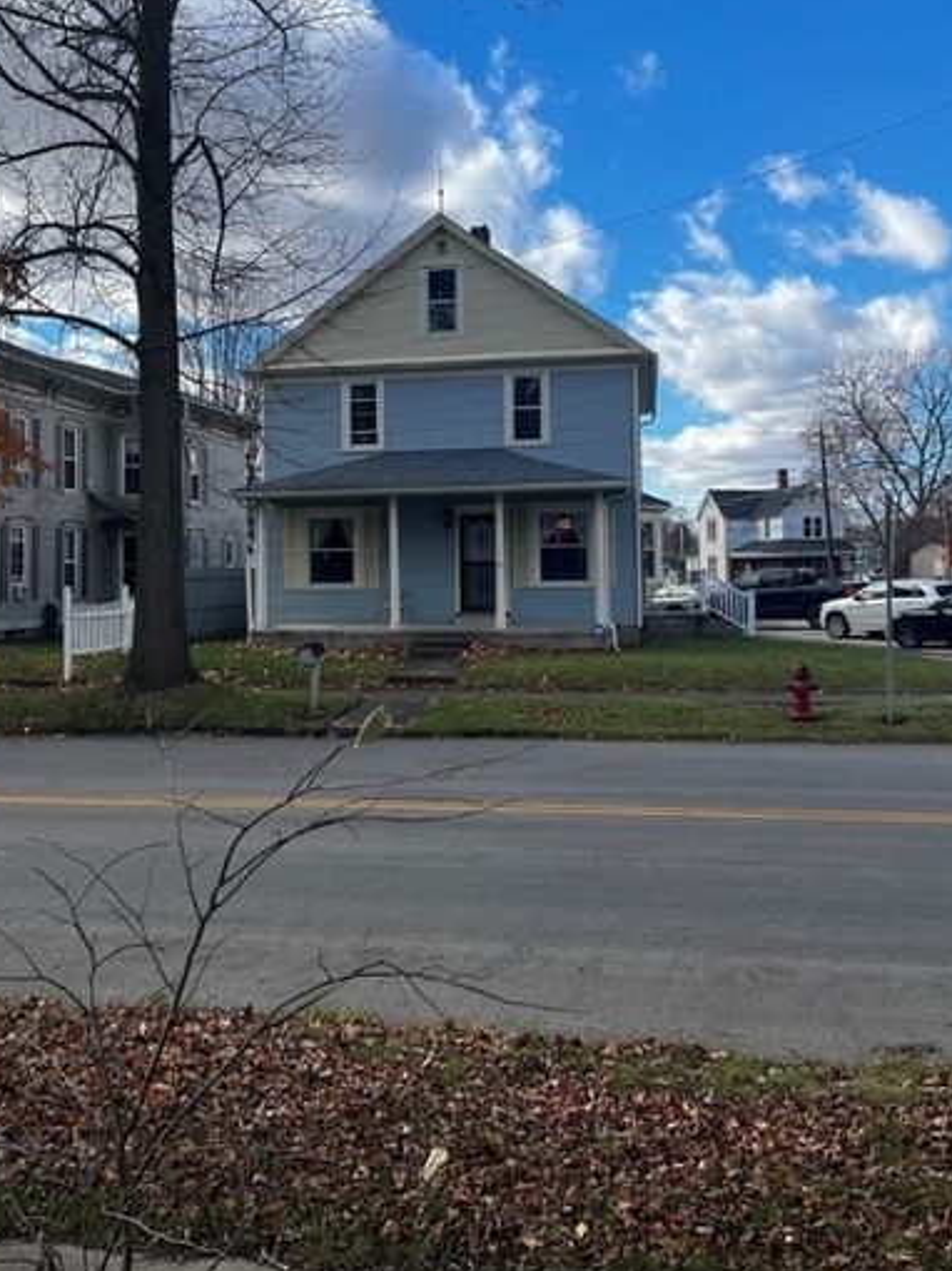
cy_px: 522
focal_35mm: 34
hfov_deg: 41.6
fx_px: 1248
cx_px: 389
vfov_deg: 53.7
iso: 50
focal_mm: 5.1
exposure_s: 1/1647
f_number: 1.6
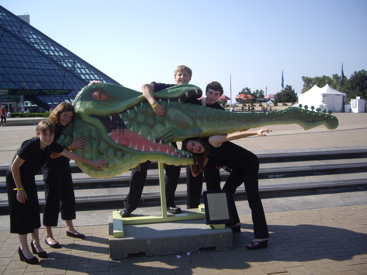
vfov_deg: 37.7
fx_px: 403
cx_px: 184
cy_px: 138
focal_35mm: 38
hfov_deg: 49.0
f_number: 2.8
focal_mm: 7.9
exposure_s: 1/1000
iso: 64
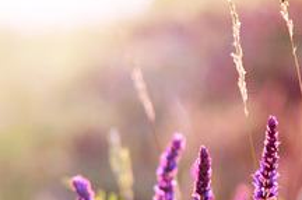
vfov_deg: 3.6
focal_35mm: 380
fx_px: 3181
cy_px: 308
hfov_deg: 5.4
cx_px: -127
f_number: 3.5
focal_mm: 105
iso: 250
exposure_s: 1/400
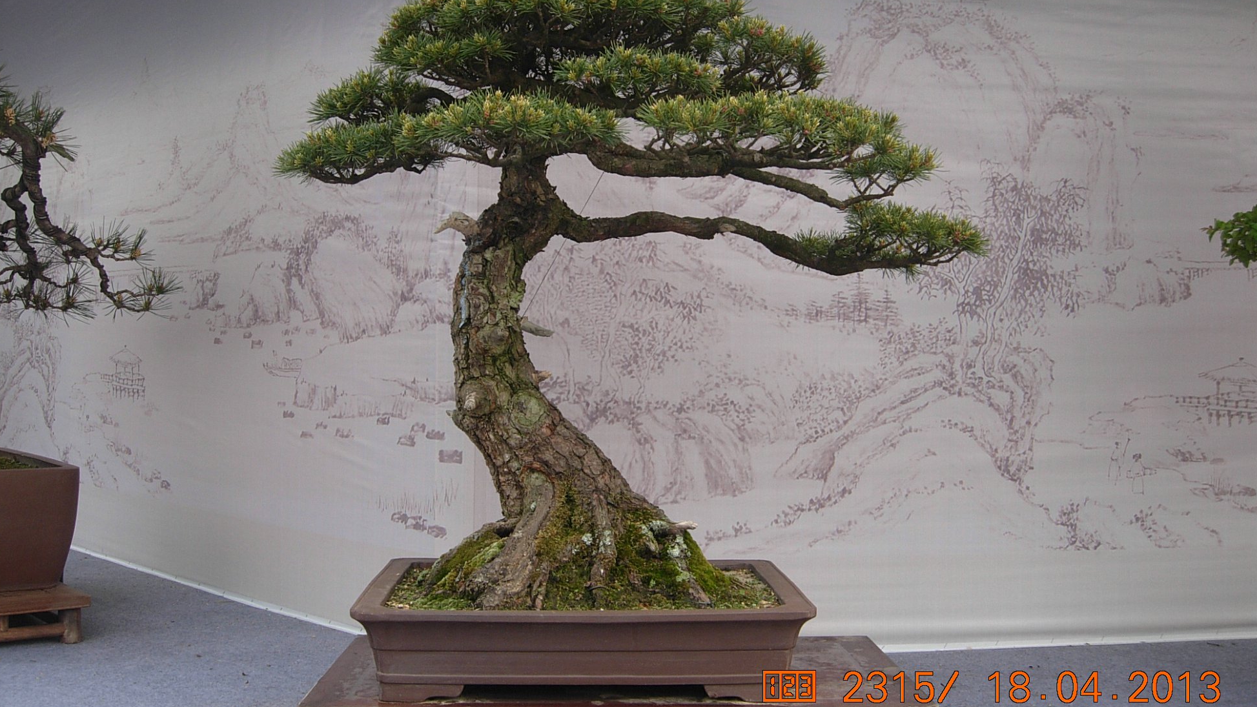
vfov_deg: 29.7
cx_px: 632
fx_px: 1333
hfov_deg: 50.5
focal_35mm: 40
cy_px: 308
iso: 50
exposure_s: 1/148
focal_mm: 7.5
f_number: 3.8
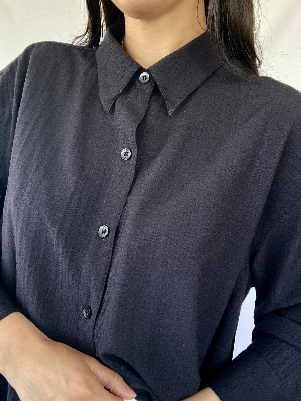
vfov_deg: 60.0
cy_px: 200
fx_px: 348
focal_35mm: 30
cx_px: 150
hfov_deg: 46.8
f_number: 2.2
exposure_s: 1/60
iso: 160
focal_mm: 2.71
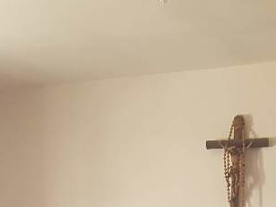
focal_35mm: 88
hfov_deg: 21.9
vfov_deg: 15.0
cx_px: 230
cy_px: 349
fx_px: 701
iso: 200
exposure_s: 1/14
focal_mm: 4.2
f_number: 1.7
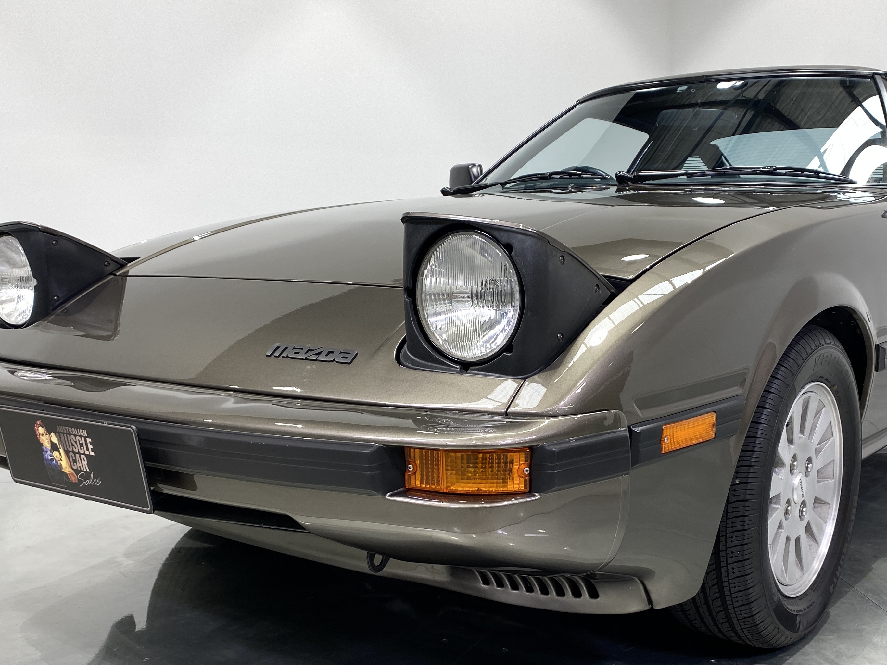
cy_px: 379
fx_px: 871
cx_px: 487
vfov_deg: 41.7
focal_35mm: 34
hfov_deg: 53.9
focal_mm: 4.25
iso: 40
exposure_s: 1/100
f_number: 1.8
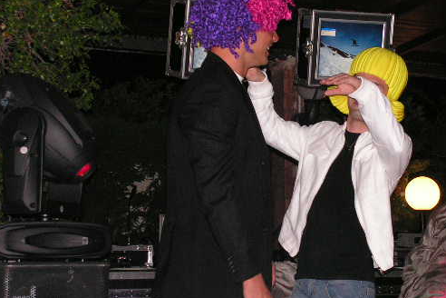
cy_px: 157
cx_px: 285
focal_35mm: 92
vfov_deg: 14.9
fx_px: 1140
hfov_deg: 22.1
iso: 200
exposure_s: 1/80
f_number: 3.3
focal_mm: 11.4
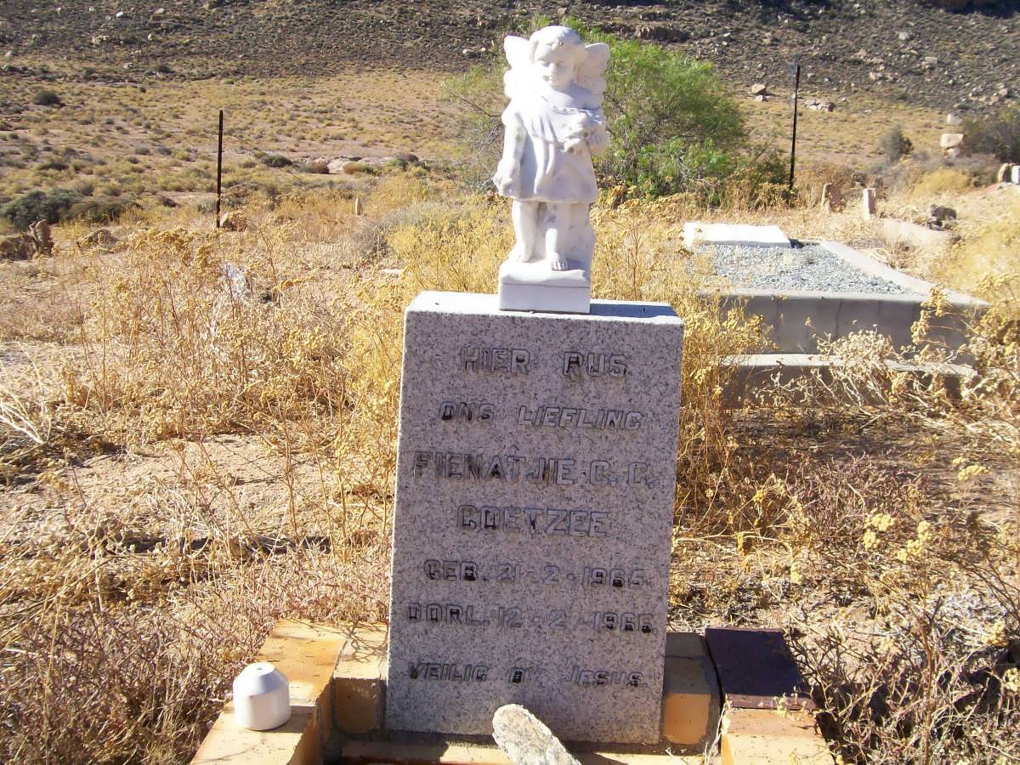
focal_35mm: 36
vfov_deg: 39.7
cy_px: 382
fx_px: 1061
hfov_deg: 51.4
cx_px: 510
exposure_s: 1/407
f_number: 4.8
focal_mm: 6
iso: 80
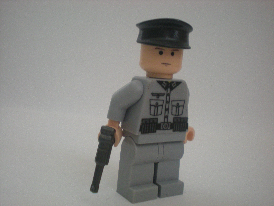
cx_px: 137
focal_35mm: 44
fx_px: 348
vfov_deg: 32.9
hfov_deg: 42.9
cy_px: 103
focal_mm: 7.4
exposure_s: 1/19.3
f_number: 3.5
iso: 200
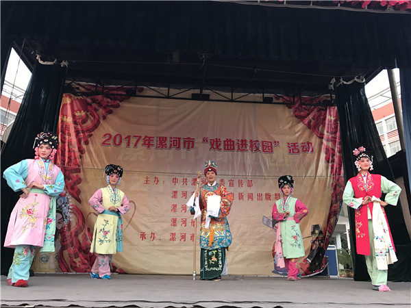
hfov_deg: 63.4
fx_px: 332
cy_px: 154
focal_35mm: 28
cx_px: 206
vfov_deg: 49.7
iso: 64
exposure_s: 1/16
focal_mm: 3.99
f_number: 1.8
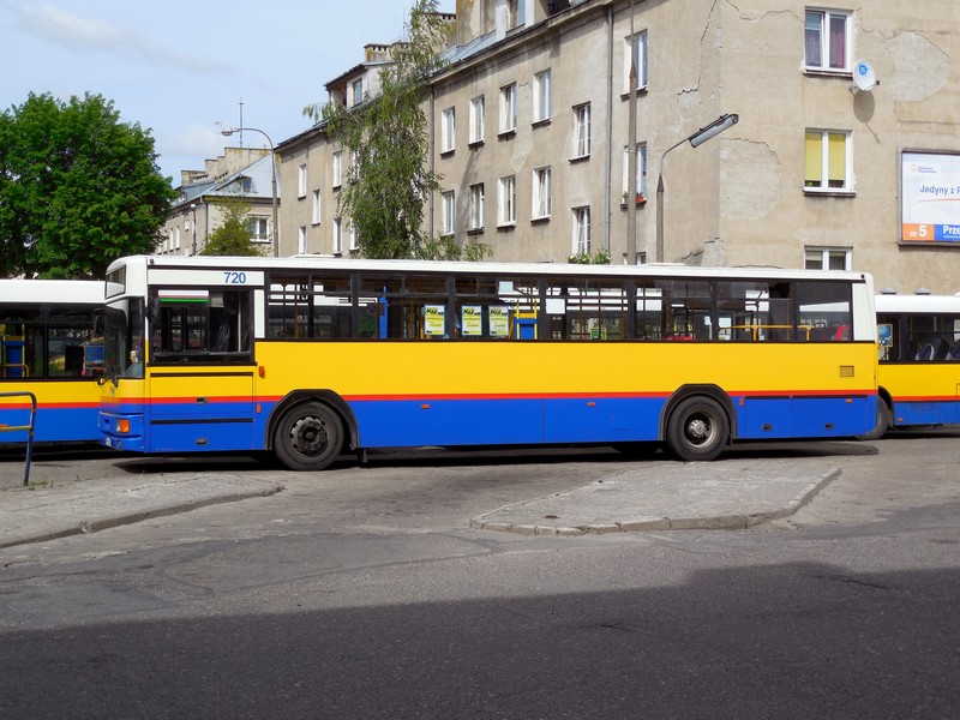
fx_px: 1498
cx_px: 480
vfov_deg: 27.0
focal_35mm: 54
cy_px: 360
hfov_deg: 35.5
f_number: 4.2
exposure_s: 1/1000
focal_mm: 9.8
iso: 125
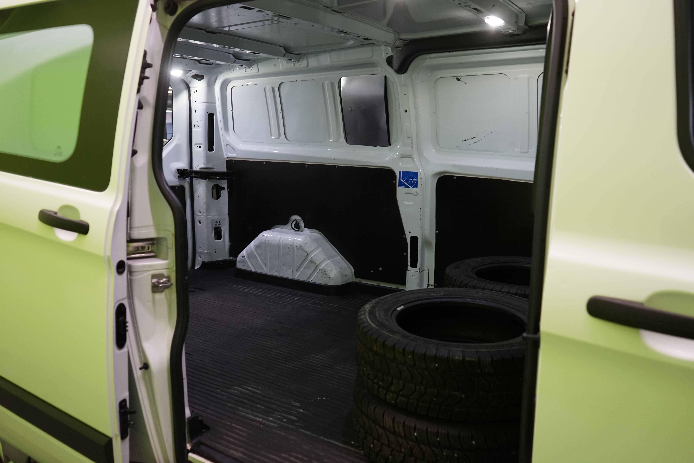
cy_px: 232
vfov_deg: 46.4
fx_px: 540
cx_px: 347
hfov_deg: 65.5
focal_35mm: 28
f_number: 4
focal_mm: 28
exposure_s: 1/160
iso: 1600
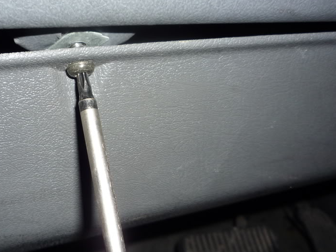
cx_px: 117
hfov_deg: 42.5
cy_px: 136
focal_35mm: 44
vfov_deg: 32.9
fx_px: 427
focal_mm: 5.2
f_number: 3.3
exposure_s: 1/30
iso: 100
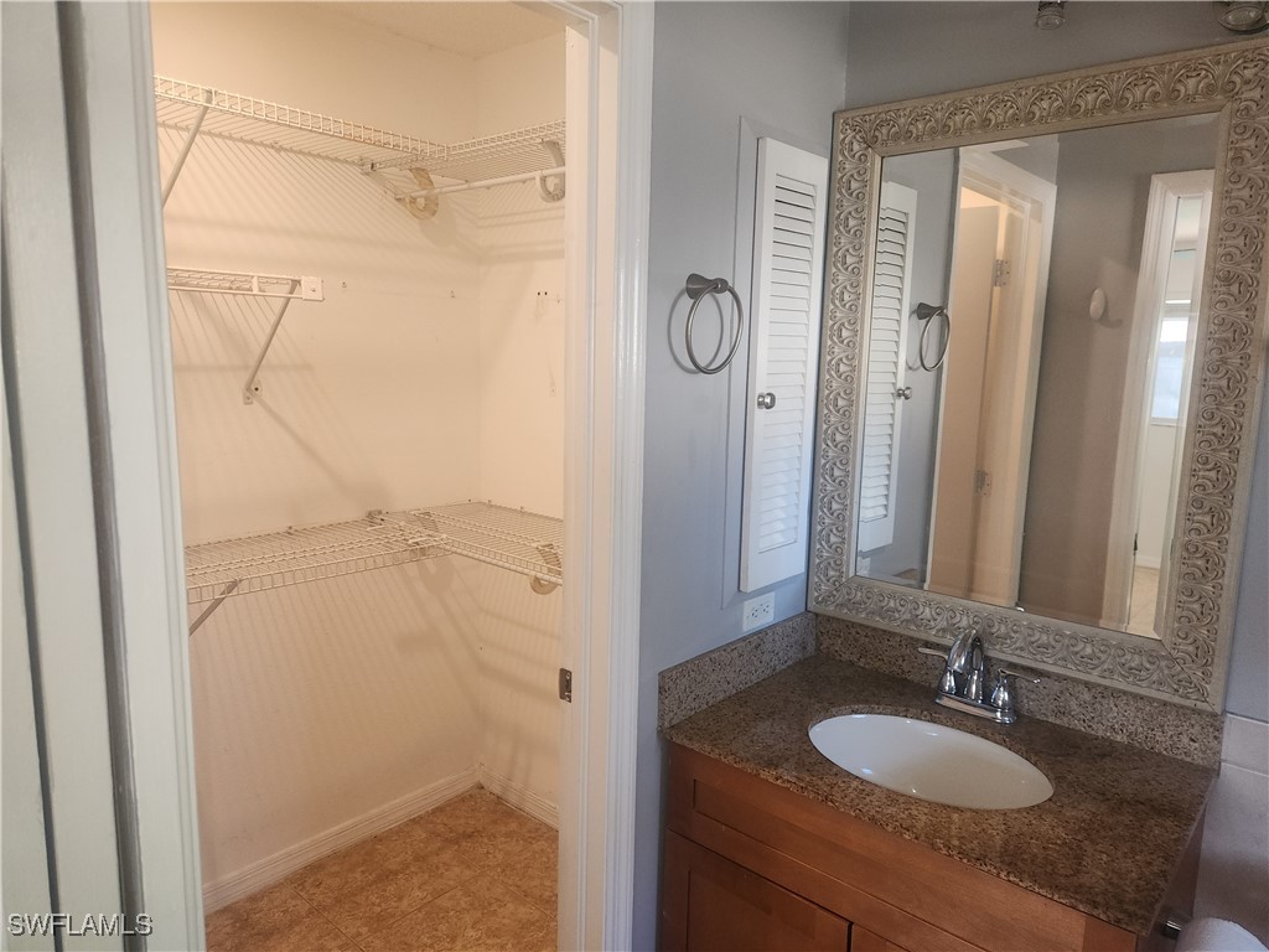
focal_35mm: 23
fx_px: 843
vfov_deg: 58.9
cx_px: 634
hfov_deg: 73.9
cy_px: 476
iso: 100
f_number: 1.8
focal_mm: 5.4
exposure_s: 1/60
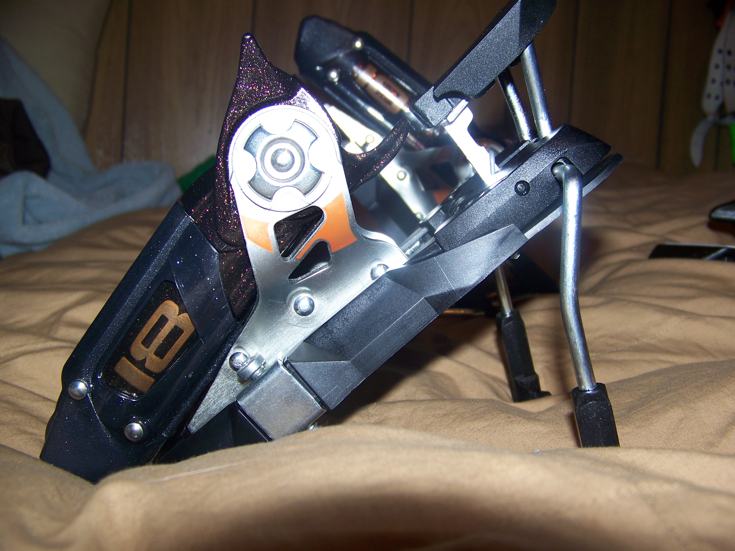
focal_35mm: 36
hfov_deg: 51.4
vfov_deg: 39.7
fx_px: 764
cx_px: 368
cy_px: 276
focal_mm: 5.85
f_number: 2.8
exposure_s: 1/30
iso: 64
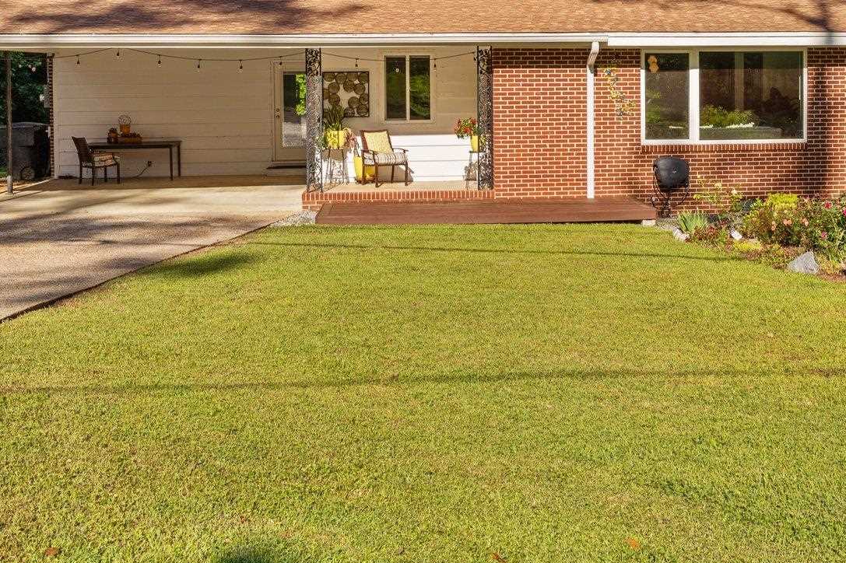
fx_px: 1151
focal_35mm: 49
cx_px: 610
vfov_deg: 26.7
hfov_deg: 39.5
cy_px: 70
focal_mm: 26
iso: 100
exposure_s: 1/20
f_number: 9
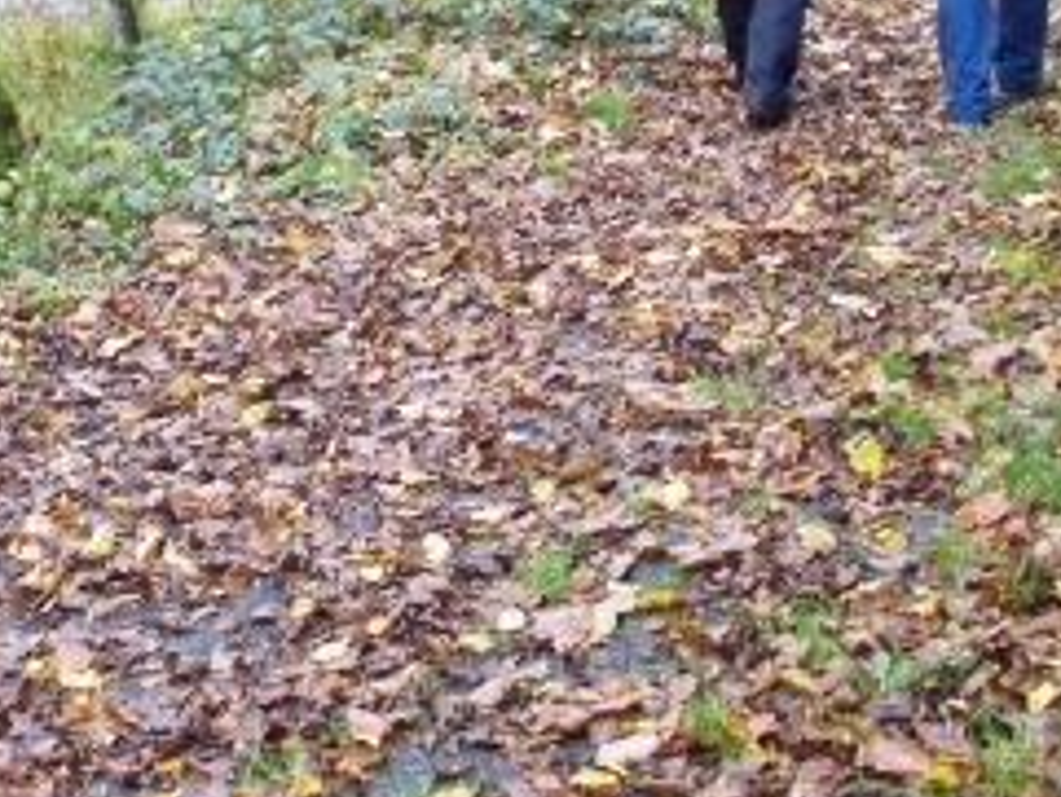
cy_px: -9
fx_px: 2821
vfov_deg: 15.8
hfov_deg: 21.1
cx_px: 216
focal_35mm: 92
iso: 160
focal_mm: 6.2
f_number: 2.8
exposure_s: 1/42.1
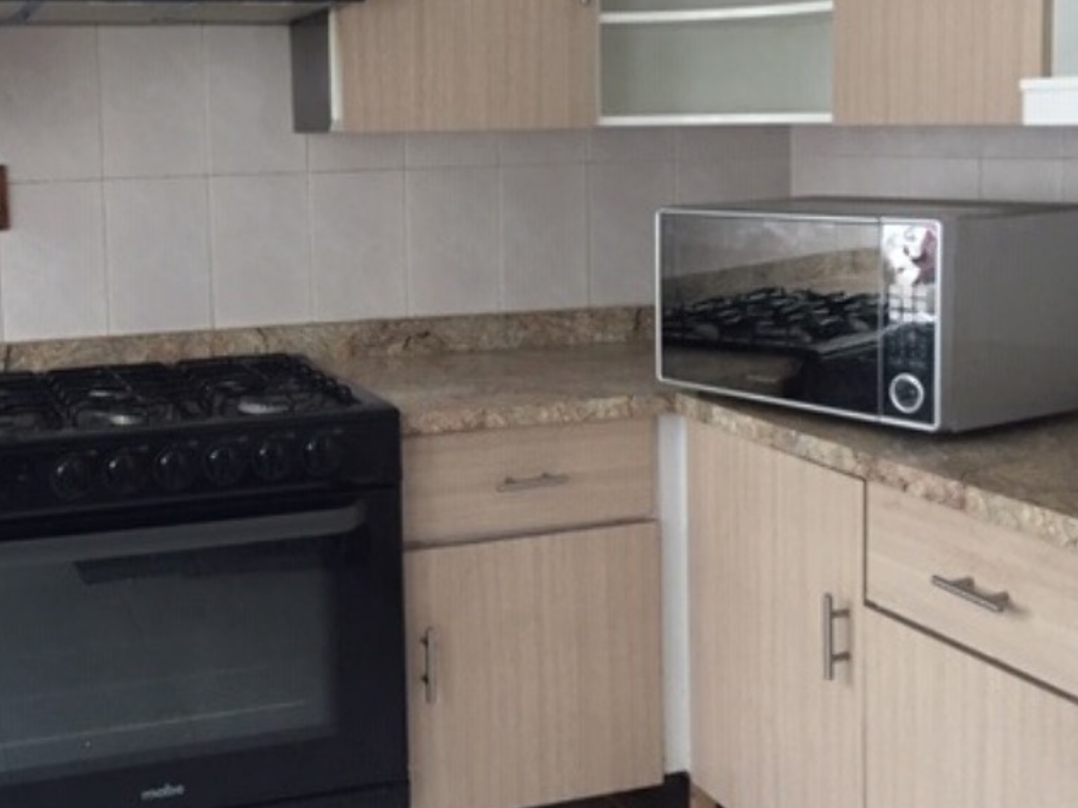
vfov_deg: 29.5
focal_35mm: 49
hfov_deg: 38.4
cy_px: 282
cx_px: 349
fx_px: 1526
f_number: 2.2
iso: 200
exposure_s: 1/30
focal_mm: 4.15
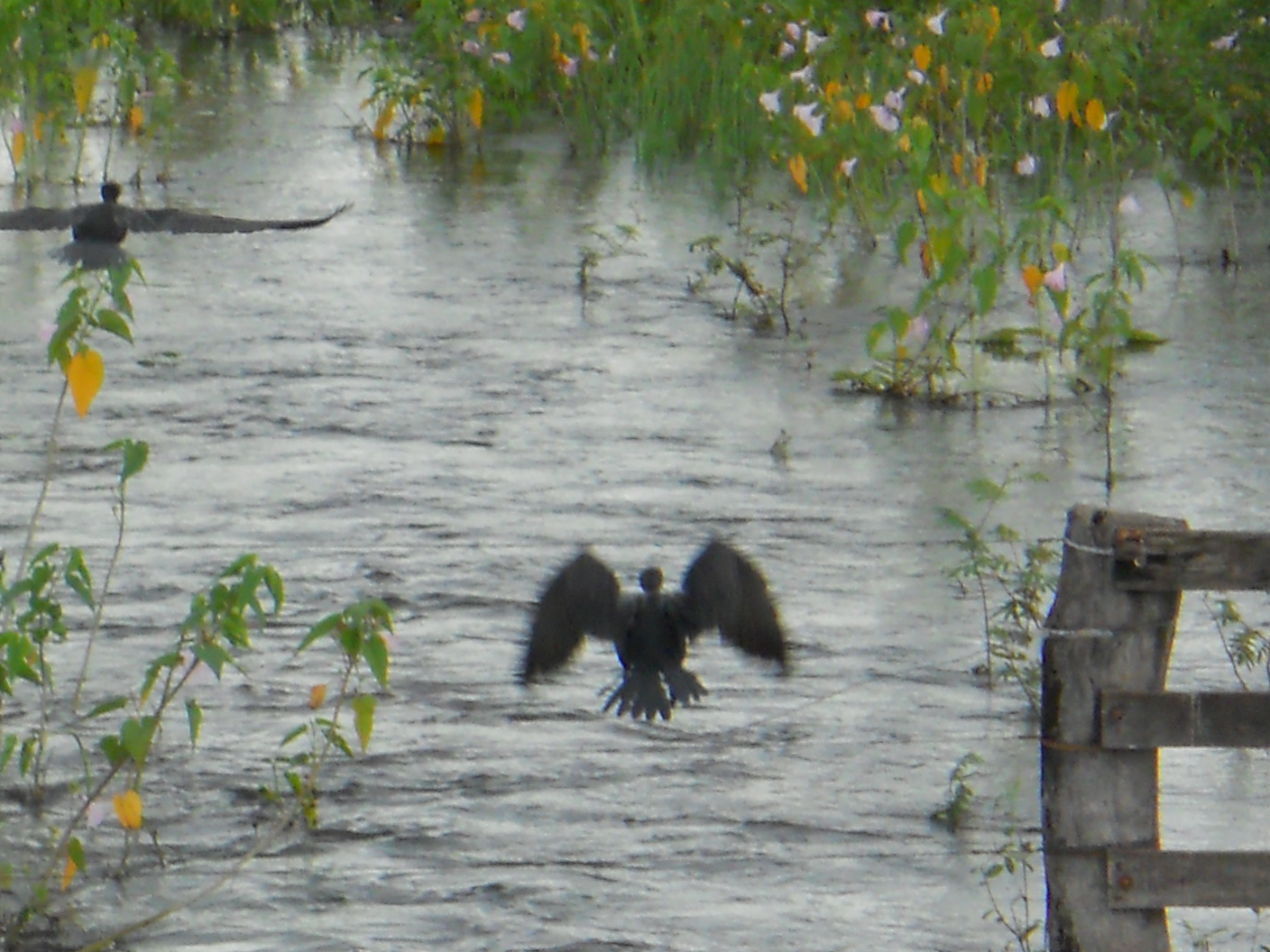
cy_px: 98
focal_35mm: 358
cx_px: 235
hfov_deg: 5.5
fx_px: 13134
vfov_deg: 4.1
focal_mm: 22.6
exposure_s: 1/250
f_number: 6.2
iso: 160
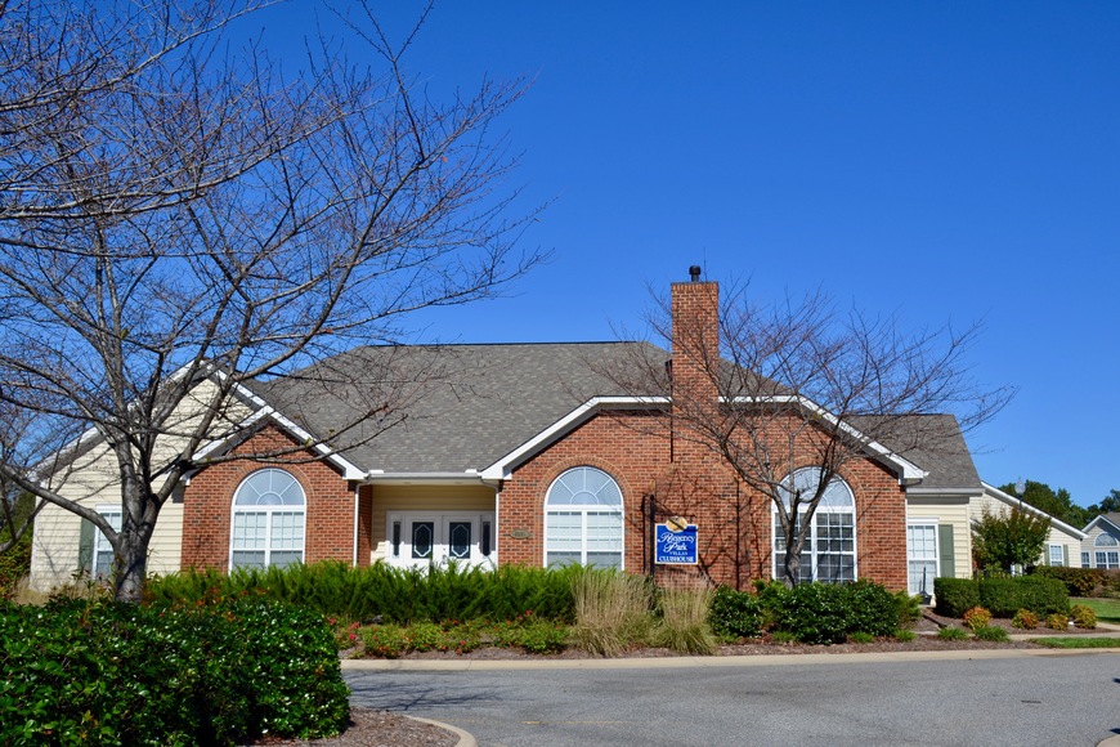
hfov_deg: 49.6
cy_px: 374
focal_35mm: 39
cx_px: 560
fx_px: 1213
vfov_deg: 34.2
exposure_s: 1/320
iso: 100
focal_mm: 26
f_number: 9
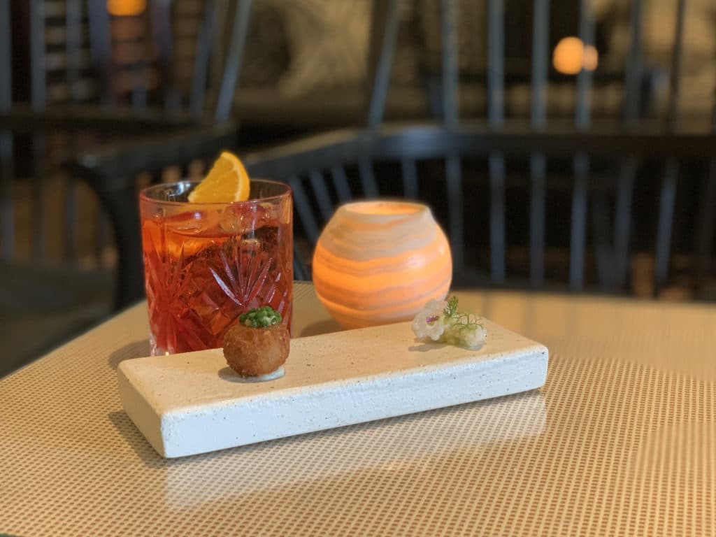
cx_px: 358
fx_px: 1076
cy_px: 268
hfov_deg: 36.8
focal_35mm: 52
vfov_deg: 28.0
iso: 400
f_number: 2.4
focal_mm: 6
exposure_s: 1/33
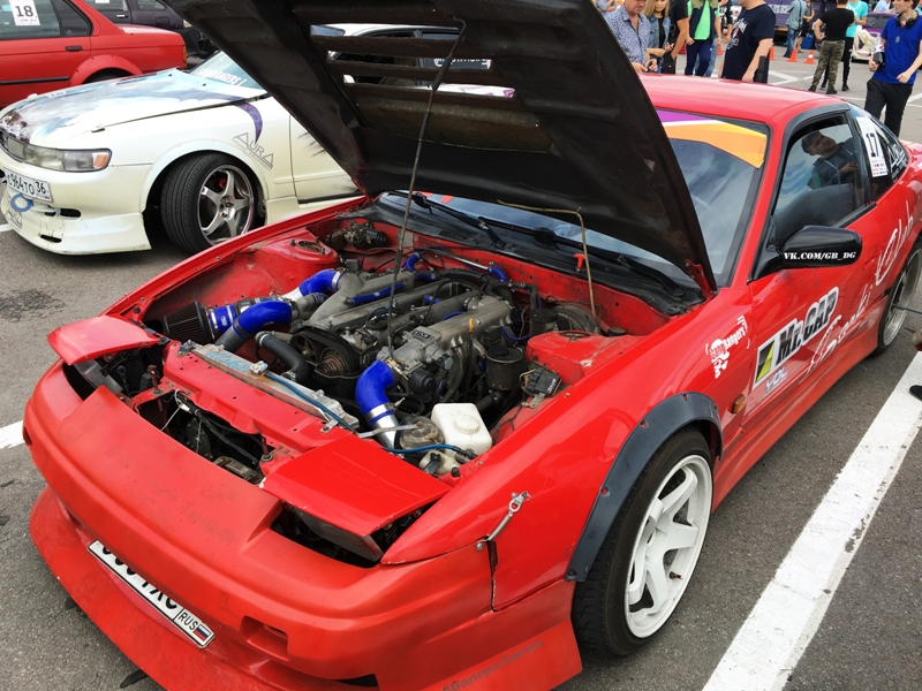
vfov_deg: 48.2
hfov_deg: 61.7
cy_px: 346
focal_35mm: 29
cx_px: 461
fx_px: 772
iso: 25
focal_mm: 4.15
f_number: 2.2
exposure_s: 1/754
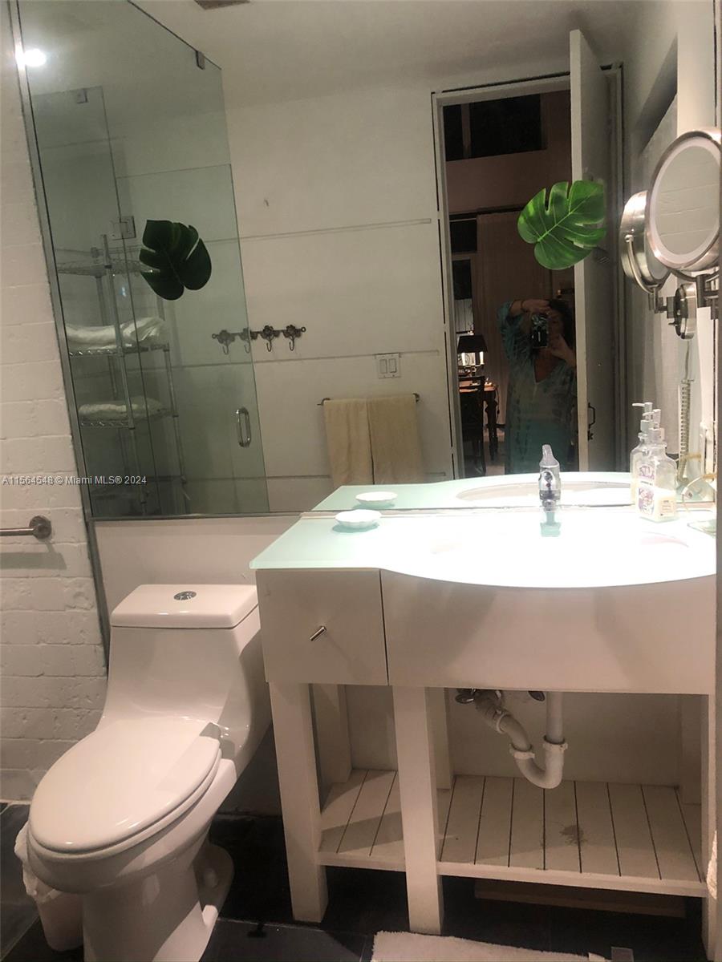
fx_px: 779
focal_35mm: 28
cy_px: 481
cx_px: 361
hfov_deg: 49.7
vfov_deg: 63.4
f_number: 1.8
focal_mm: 3.99
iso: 80
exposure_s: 1/15
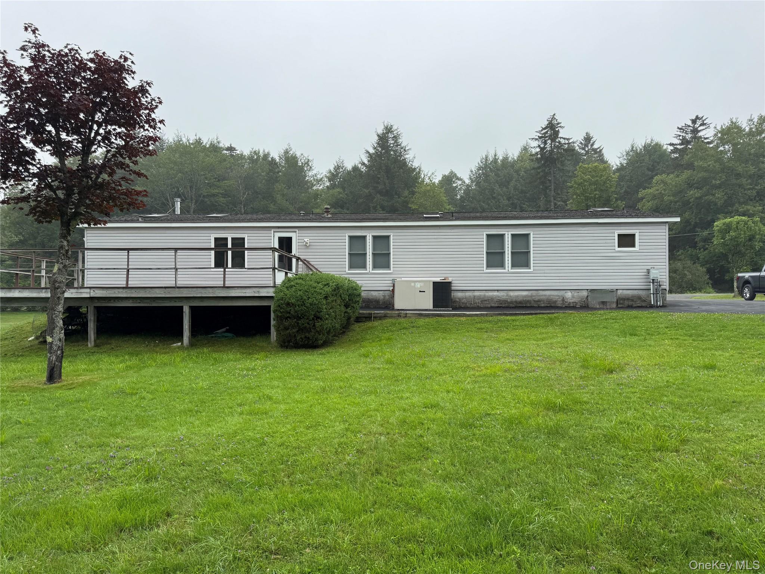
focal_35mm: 24
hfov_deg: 71.6
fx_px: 530
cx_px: 382
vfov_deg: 56.8
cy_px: 287
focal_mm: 6.76
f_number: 1.78
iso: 80
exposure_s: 1/1151
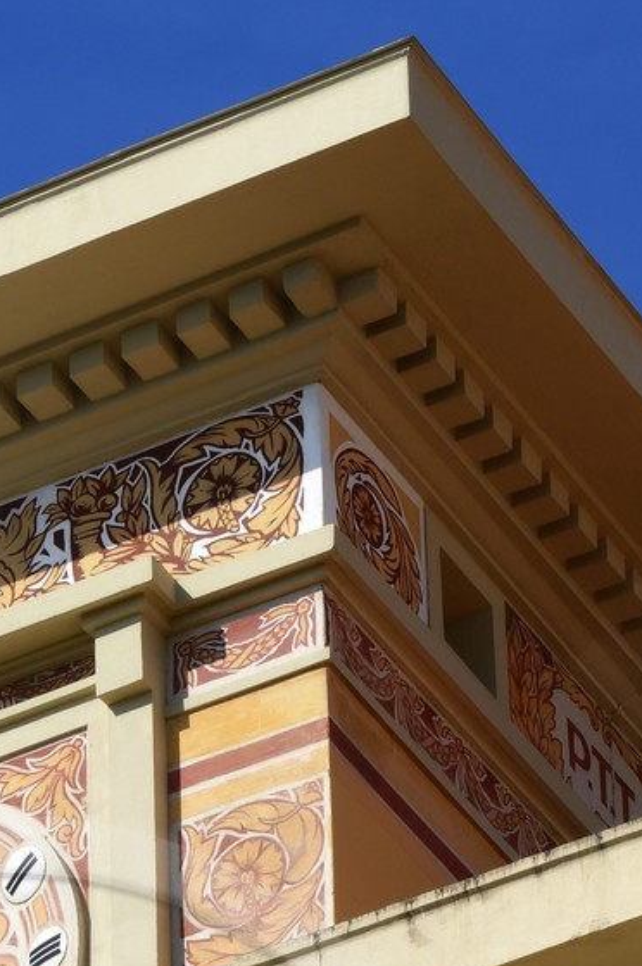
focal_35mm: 300
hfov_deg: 4.6
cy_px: 1351
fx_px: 8044
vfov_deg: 6.8
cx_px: -2
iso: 200
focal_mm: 105
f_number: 16
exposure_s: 1/200
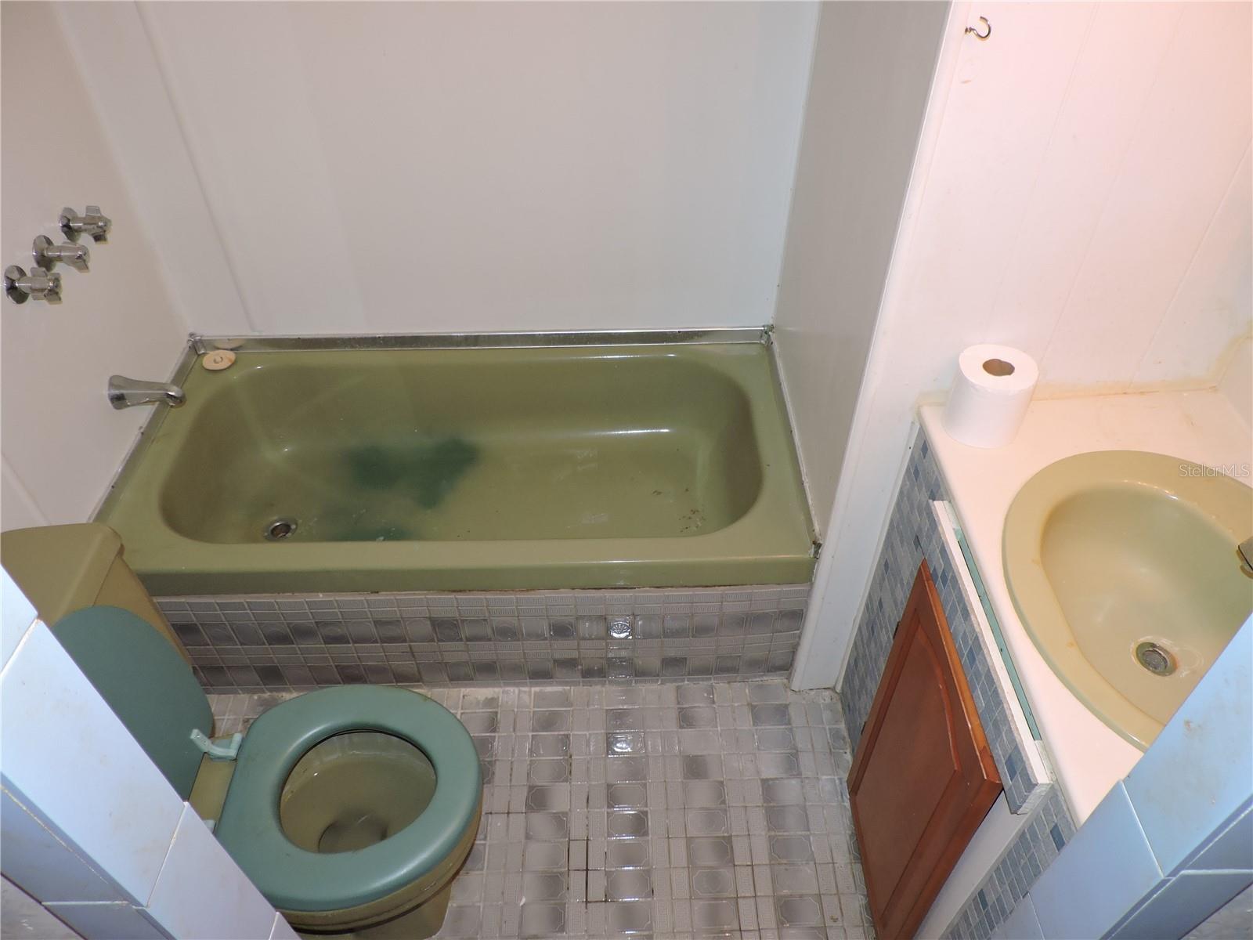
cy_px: 470
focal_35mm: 24
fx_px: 869
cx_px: 626
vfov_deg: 56.8
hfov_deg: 71.6
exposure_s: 1/30
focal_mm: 4.3
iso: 200
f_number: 3
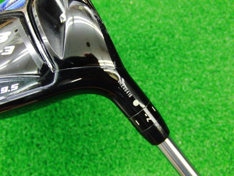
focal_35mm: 37
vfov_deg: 38.7
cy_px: 88
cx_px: 117
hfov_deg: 50.1
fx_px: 250
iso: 400
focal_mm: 6.42
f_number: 3.6
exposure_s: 1/15
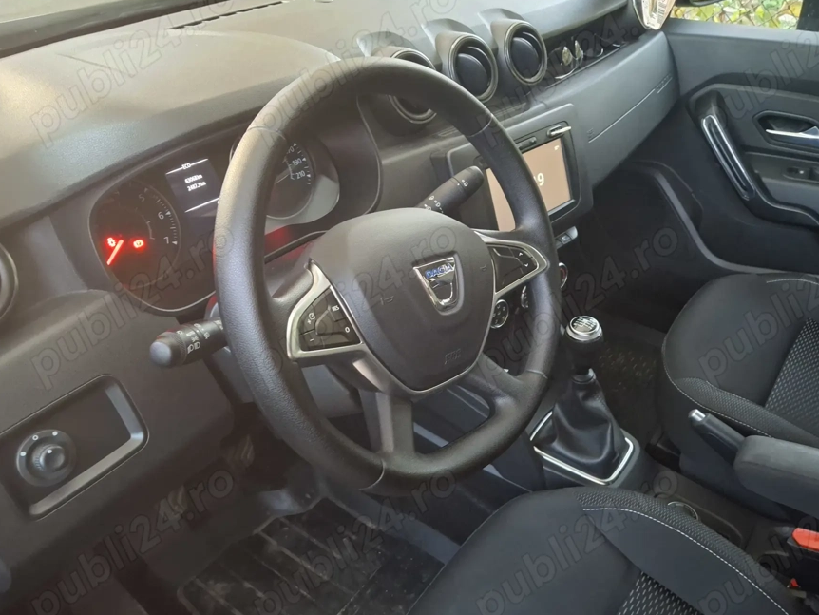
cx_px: 465
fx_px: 686
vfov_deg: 48.2
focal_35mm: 29
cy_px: 319
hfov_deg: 61.4
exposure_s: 1/20
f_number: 1.8
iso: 1600
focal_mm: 4.69
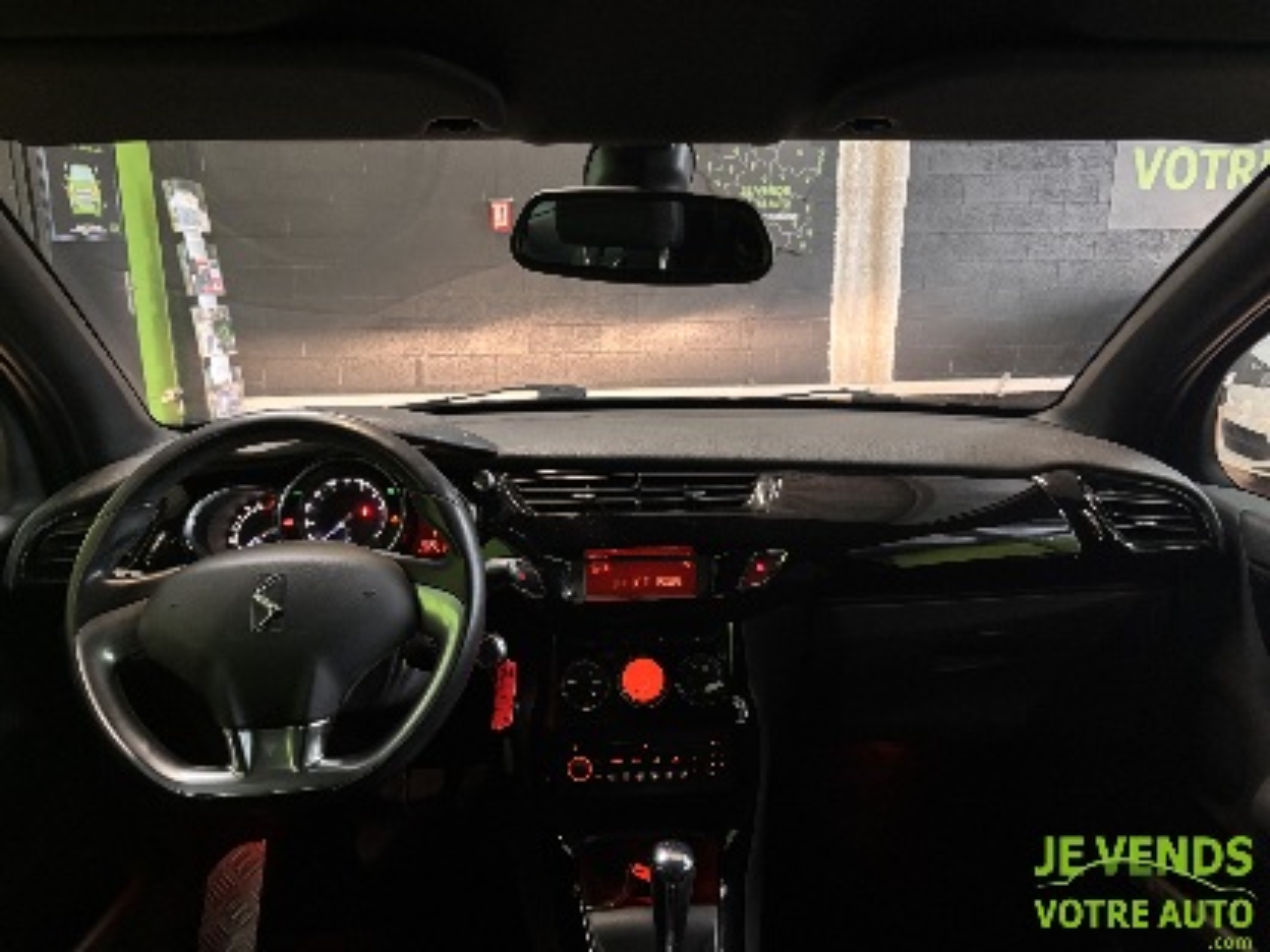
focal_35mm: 26
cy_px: 476
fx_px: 954
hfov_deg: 67.3
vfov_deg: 53.1
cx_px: 635
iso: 500
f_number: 1.6
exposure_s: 1/31
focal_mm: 5.96
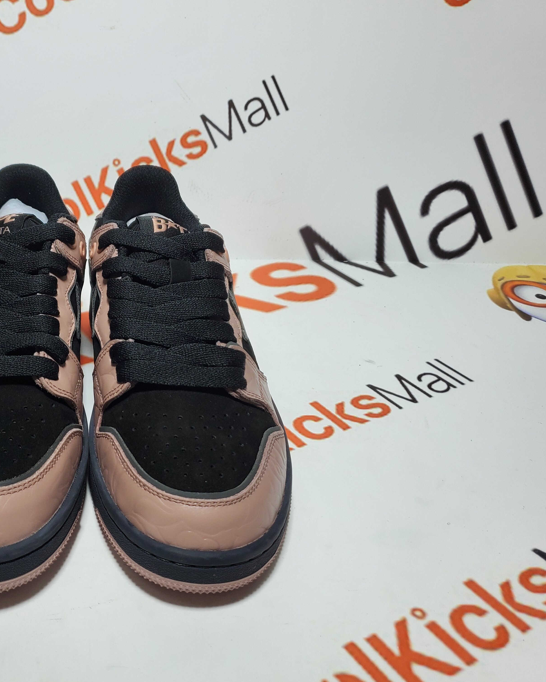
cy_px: 342
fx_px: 687
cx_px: 122
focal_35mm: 34
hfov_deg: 41.8
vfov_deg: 52.8
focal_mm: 4.3
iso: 50
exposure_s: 1/565
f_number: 1.5
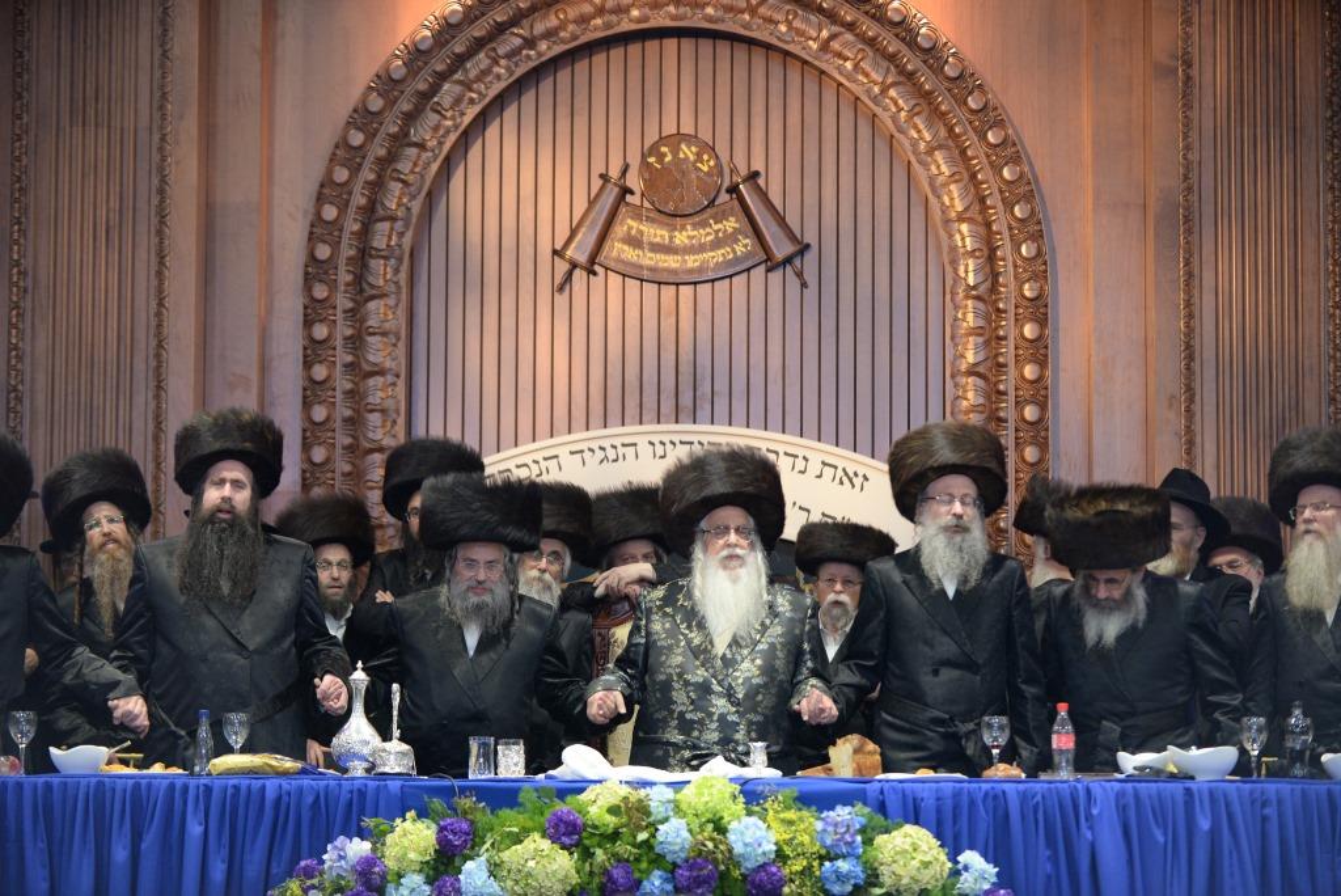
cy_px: 448
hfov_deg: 19.4
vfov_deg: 13.1
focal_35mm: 105
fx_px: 3913
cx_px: 670
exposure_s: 1/200
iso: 1600
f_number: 2.8
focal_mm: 105
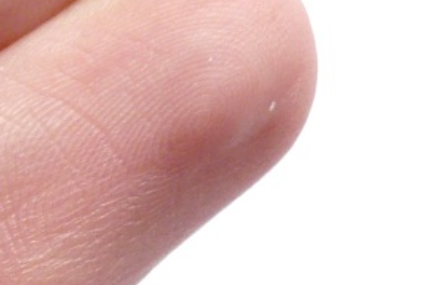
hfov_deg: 12.9
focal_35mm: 143
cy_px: 361
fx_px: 1699
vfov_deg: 9.4
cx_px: -356
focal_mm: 6.1
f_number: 2.8
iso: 160
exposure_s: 1/30
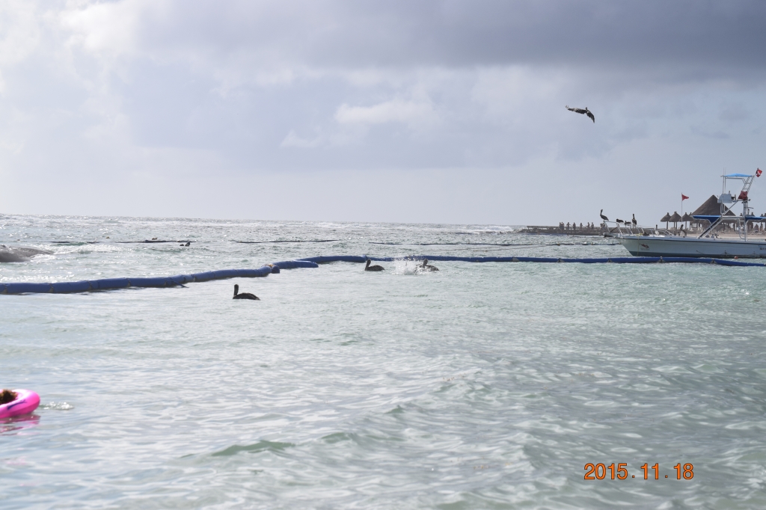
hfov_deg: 17.5
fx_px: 2489
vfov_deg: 11.7
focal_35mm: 117
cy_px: 255
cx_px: 383
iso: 400
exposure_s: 1/2000
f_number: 8
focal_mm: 78
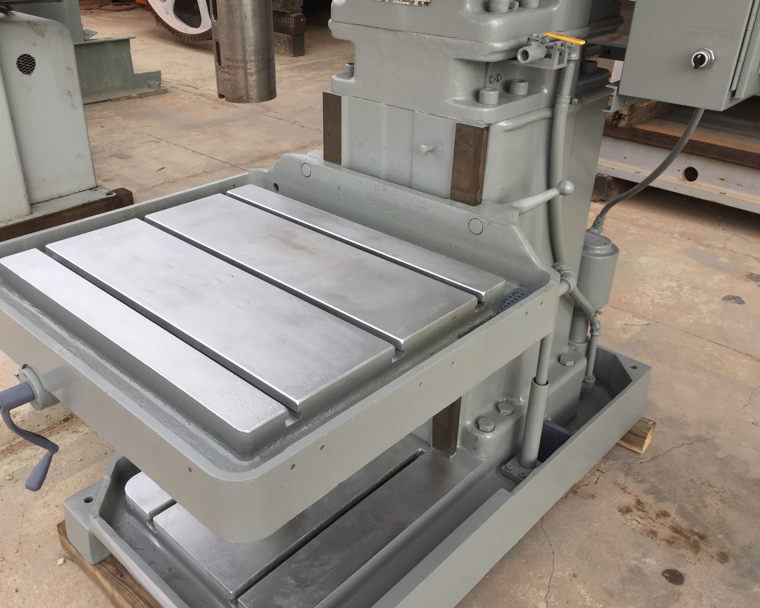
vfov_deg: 47.1
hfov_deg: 57.1
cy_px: 308
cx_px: 351
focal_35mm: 31
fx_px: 697
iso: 32
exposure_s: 1/309
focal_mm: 4.15
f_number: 2.2
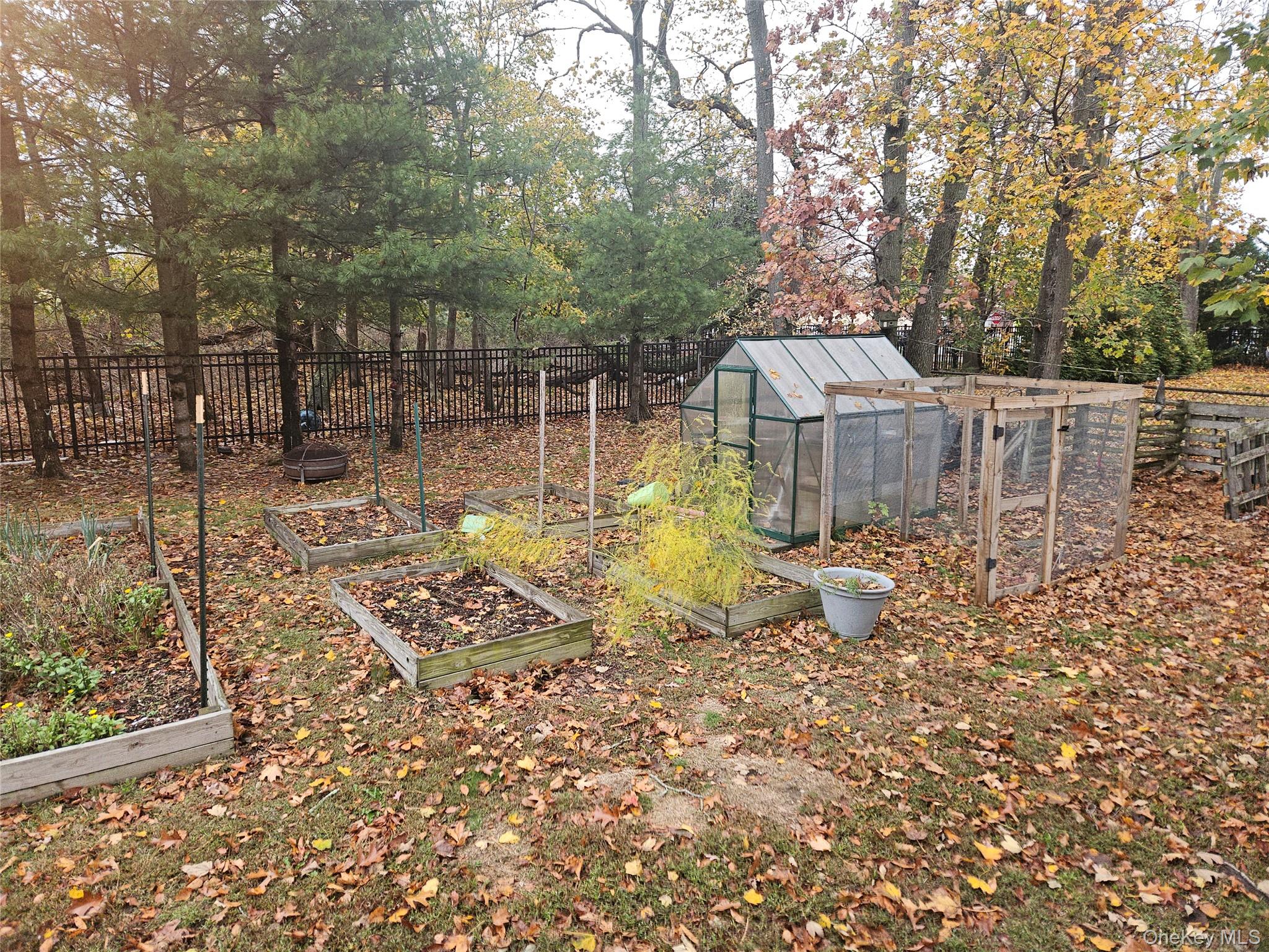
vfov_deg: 58.9
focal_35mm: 23
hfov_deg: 73.9
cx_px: 634
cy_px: 476
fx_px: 843
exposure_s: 1/60
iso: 100
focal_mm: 5.4
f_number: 1.8
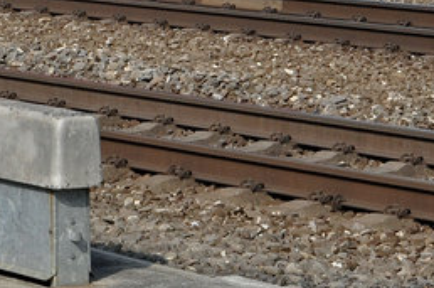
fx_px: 3189
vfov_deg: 5.1
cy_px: -329
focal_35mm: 265
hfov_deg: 7.6
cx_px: -249
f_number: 8
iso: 400
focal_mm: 38
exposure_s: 1/1000
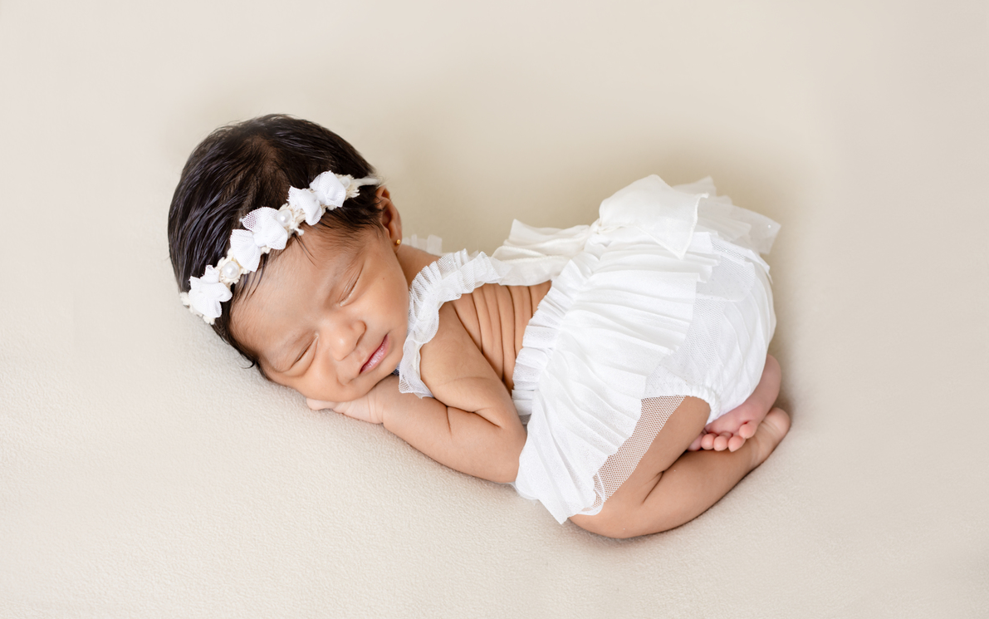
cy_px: 289
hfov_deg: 26.8
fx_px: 2076
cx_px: 494
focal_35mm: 77
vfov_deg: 16.9
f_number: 3.5
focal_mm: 50
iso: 100
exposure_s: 1/200
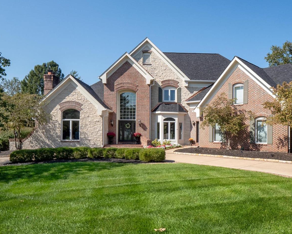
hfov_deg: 61.1
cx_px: 188
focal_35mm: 28
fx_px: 242
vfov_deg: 51.5
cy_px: 106
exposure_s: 1/640
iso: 400
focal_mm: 11
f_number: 8
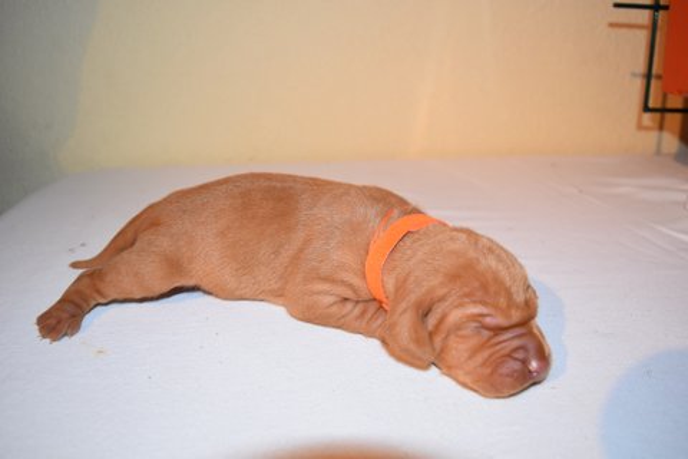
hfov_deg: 61.9
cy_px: 230
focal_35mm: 30
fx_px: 573
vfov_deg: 43.6
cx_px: 344
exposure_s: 1/80
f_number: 4.5
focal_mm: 20
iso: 800
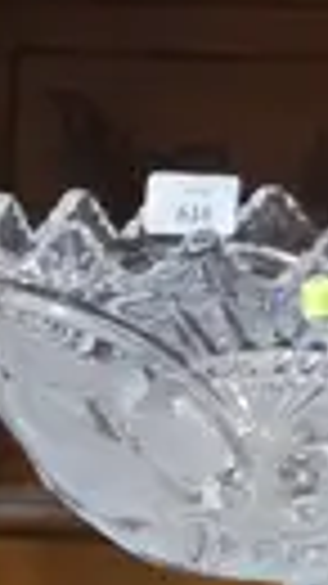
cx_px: -1161
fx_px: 4242
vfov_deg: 7.8
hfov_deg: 4.0
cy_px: 670
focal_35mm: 274
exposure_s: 1/60
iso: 640
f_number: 3.6
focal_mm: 16
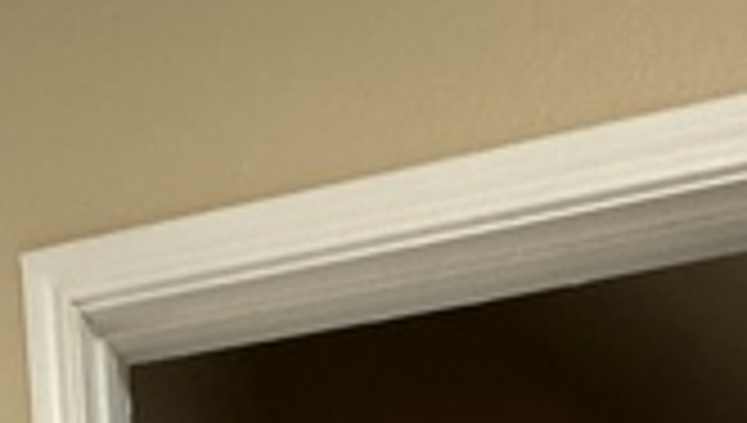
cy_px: 954
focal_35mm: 44
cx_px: 351
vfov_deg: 16.2
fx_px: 873
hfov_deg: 46.3
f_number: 2.2
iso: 320
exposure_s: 1/60
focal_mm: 2.22
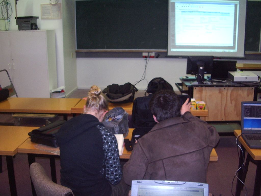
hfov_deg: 49.0
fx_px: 287
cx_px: 130
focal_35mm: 38
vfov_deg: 37.7
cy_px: 98
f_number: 2.6
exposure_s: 1/40
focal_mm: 5.8
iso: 200
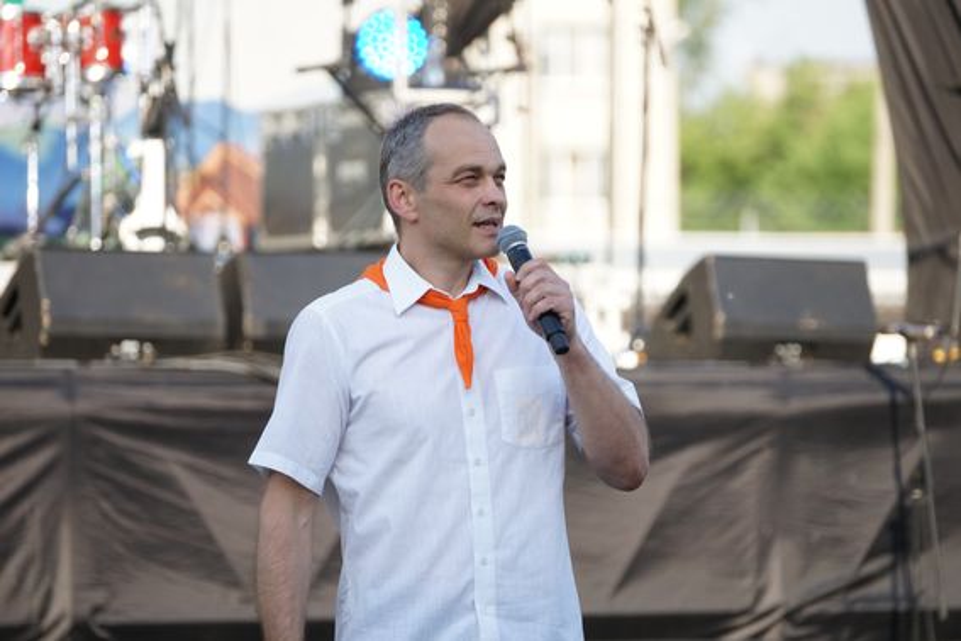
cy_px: 320
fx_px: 6139
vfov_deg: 6.0
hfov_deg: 9.0
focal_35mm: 230
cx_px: 480
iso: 800
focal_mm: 230
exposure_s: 1/800
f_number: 5.6
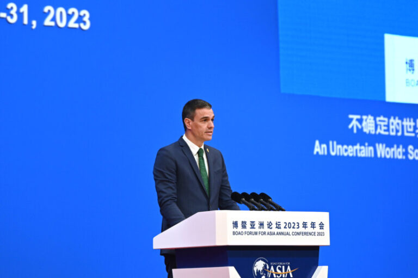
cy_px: 139
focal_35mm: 225
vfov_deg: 6.1
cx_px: 209
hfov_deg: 9.2
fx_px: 2611
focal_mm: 150
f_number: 3.2
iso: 1000
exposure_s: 1/320
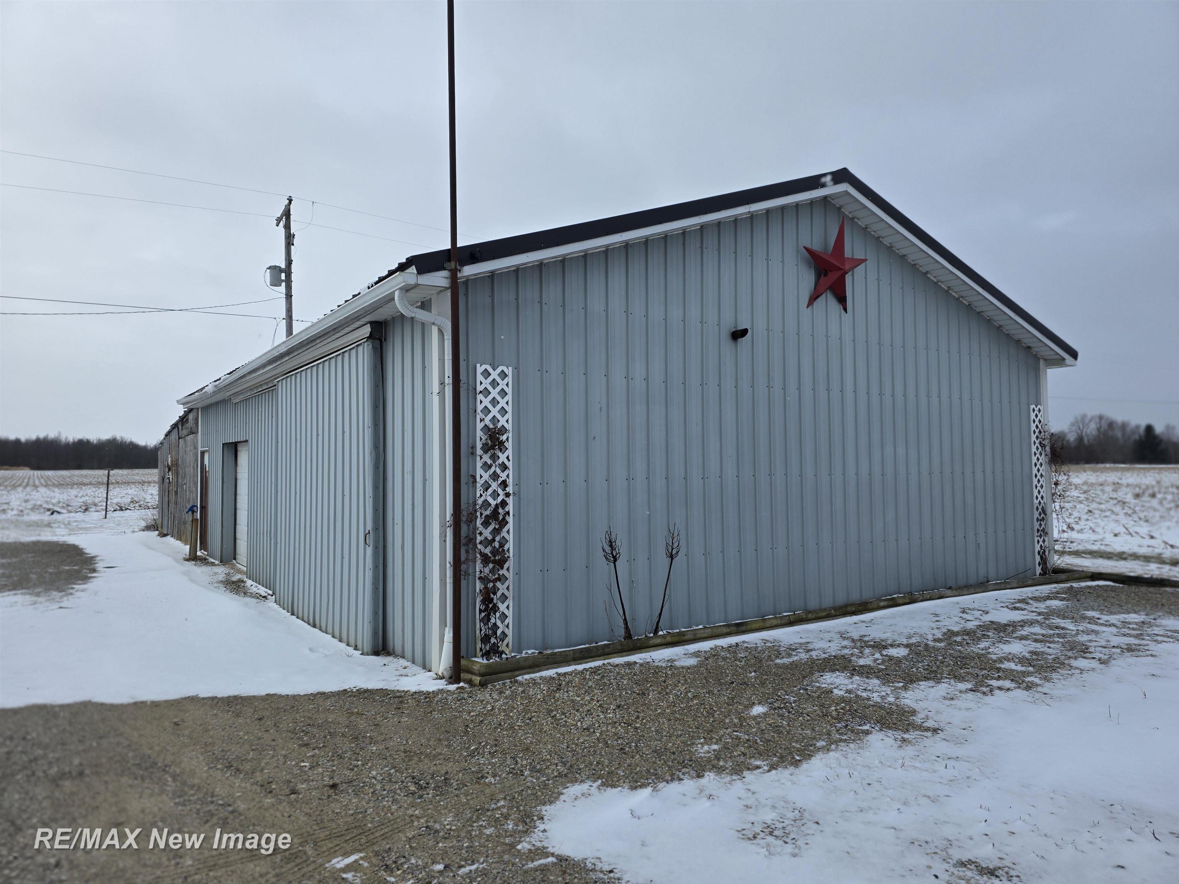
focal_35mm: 23
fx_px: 783
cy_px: 442
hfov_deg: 73.9
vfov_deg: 58.9
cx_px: 590
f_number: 1.7
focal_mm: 6.3
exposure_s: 1/5778
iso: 80
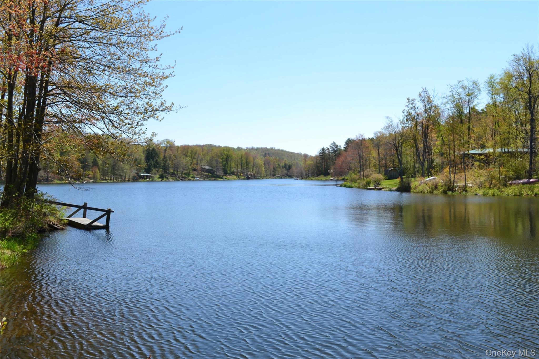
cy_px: 180
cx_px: 270
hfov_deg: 57.2
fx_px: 494
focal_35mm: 33
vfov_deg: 40.0
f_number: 10
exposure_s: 1/250
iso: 400
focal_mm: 22
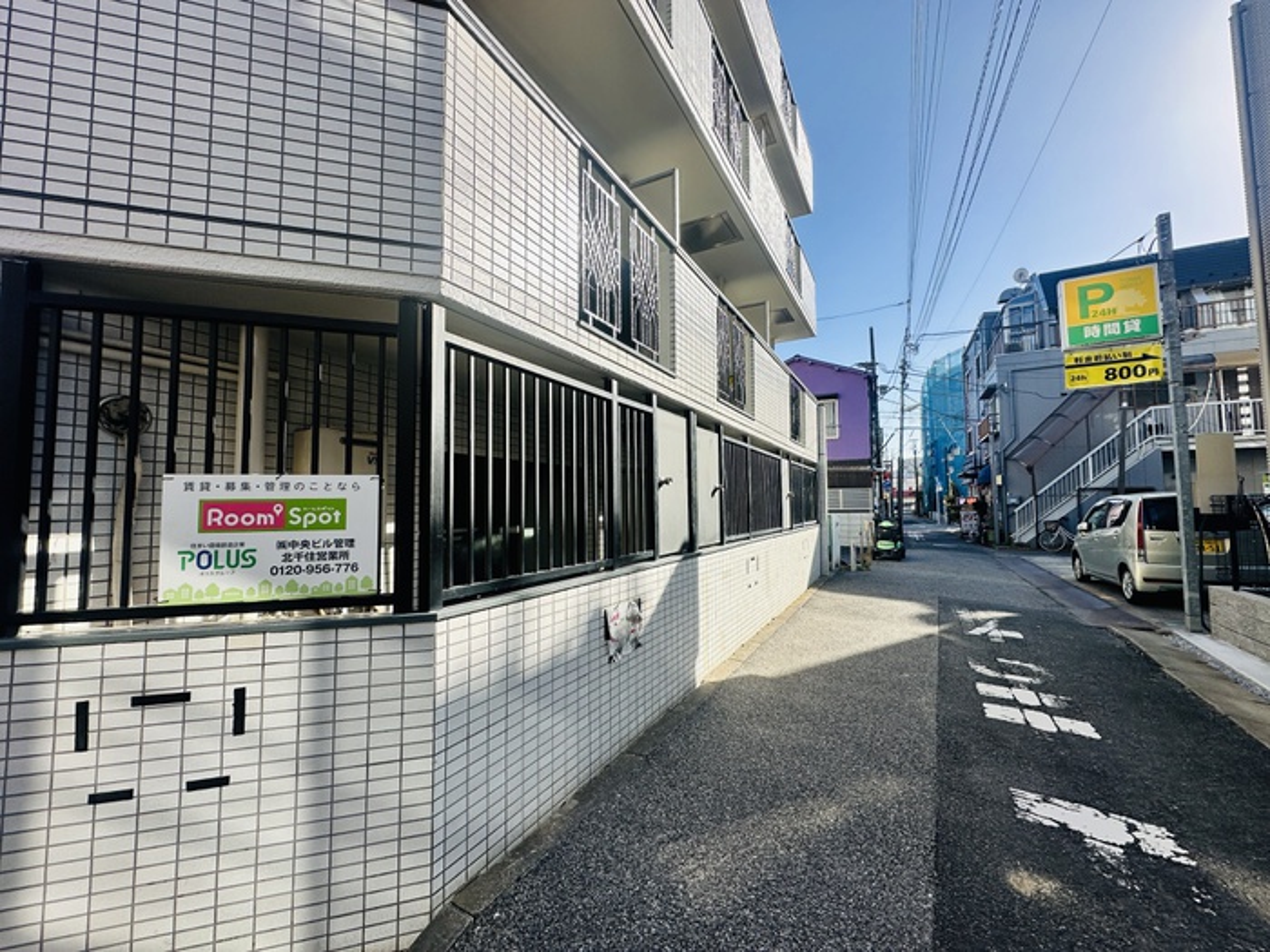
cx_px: 635
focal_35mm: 14
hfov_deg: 102.1
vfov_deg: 85.7
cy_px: 476
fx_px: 514
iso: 50
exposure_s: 1/1319
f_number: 2.2
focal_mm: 2.22
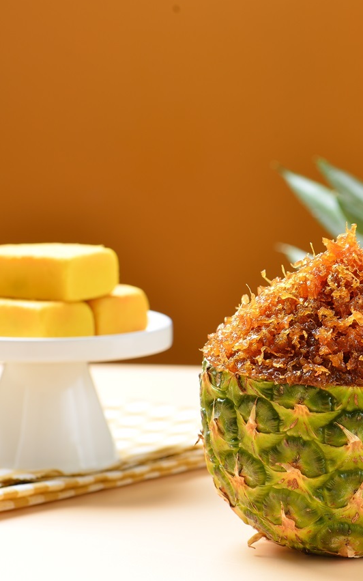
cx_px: 316
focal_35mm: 161
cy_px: 290
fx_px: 2548
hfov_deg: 8.1
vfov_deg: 13.0
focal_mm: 105
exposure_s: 1/125
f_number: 9
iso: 100
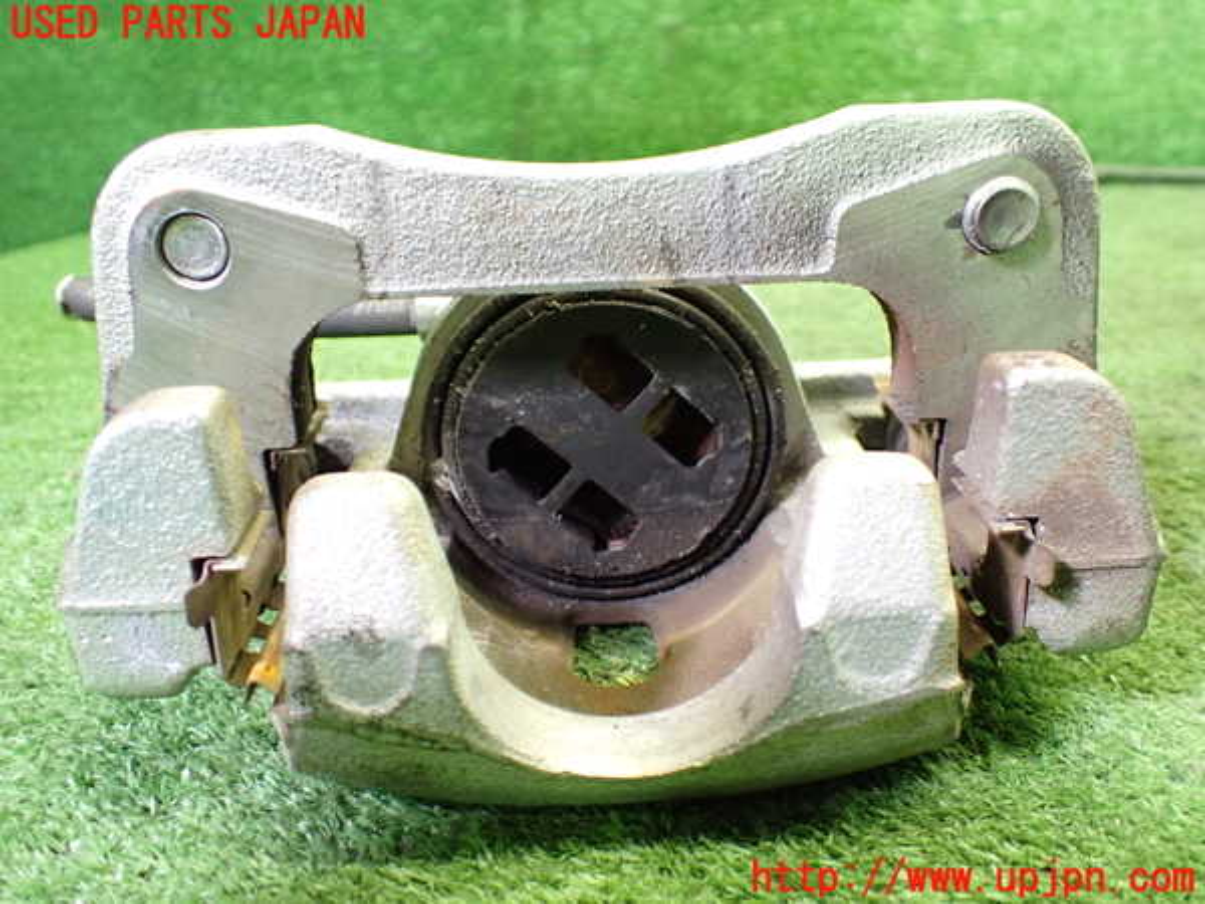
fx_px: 1044
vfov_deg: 46.8
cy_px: 452
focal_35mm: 30
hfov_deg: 60.0
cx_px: 602
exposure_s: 1/60
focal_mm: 5.4
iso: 800
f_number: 2.3
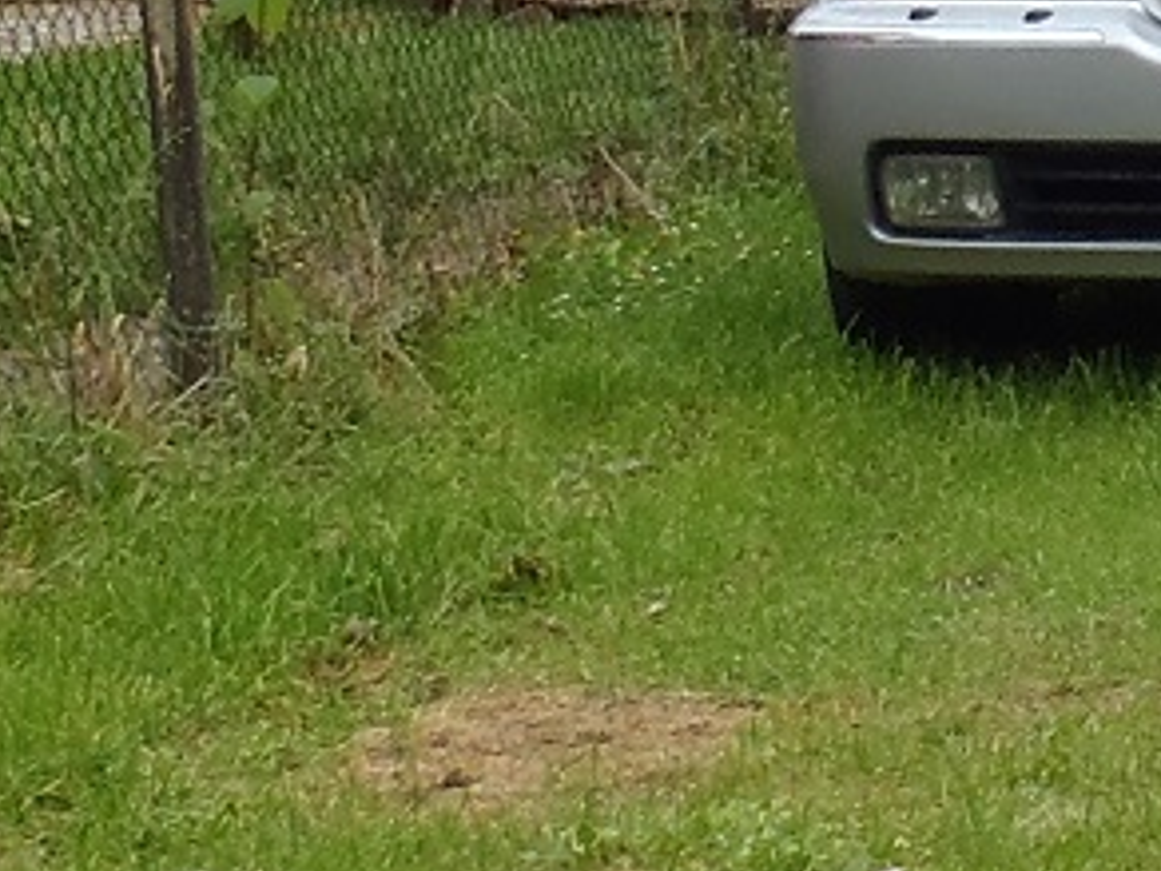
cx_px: 2258
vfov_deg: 8.0
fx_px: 6238
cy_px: 127
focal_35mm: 186
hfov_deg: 9.9
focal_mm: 6.07
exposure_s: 1/250
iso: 80
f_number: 4.4
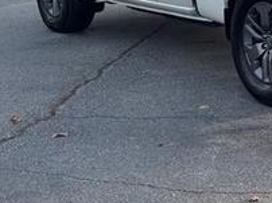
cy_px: -42
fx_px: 942
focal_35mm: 120
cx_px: 316
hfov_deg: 15.9
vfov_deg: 12.0
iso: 64
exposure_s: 1/1395
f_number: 1.78
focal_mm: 6.76
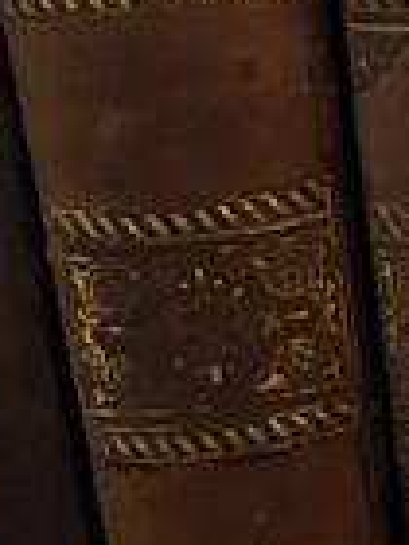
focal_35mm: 190
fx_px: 2993
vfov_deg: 10.4
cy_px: 284
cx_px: 1060
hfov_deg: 7.2
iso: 500
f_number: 1.5
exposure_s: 1/40
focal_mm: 5.7
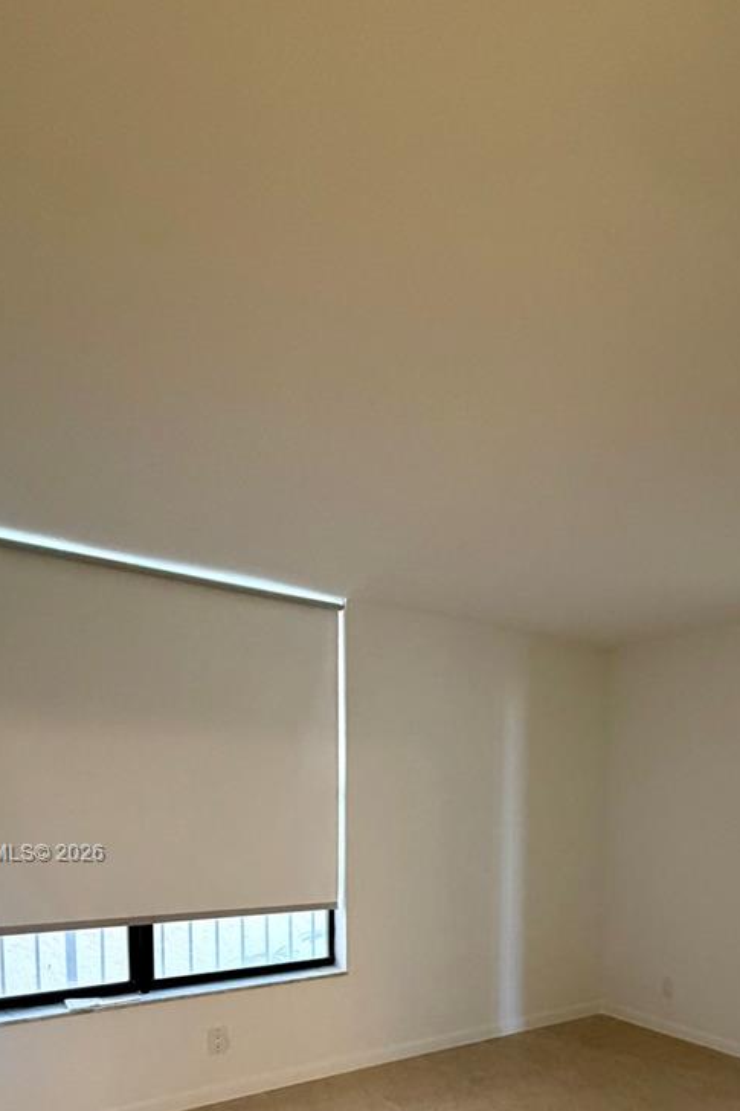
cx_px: 508
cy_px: 855
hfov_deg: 51.9
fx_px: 740
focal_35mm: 24
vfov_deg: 68.2
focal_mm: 2.22
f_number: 2.2
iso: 500
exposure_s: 1/60
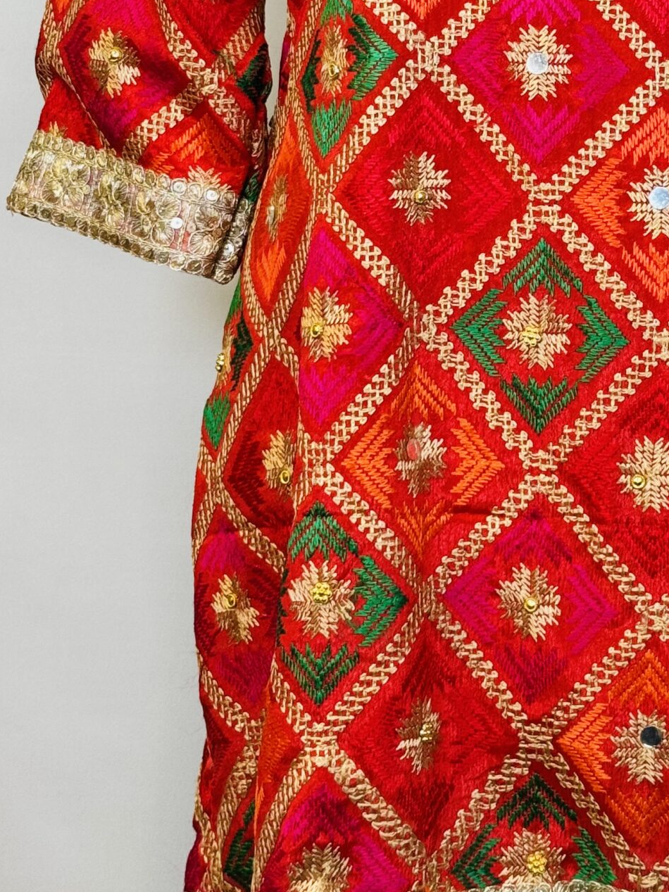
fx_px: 2500
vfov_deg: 20.0
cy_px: 171
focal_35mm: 97
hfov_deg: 15.1
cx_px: 553
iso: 80
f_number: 1.78
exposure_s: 1/60
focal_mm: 6.86
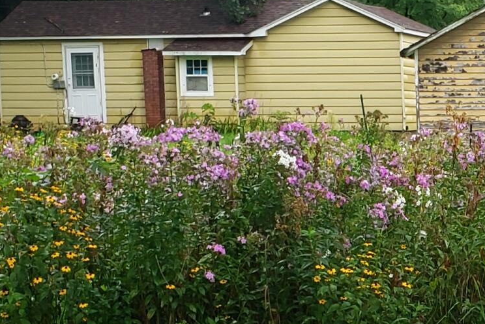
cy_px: 278
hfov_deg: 17.8
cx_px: 591
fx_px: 1468
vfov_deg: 12.5
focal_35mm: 109
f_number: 2.4
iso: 64
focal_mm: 4.3
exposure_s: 1/60
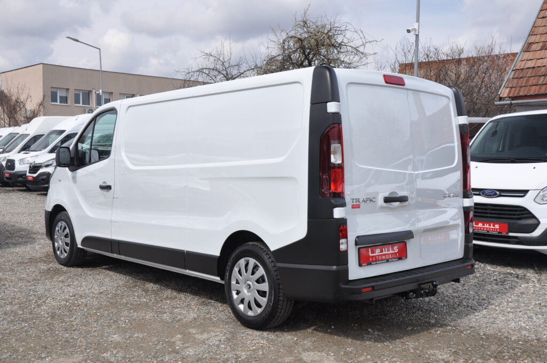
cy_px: 182
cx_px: 274
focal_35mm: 39
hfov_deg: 49.6
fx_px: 592
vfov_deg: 34.1
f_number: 9
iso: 400
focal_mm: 26
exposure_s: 1/320
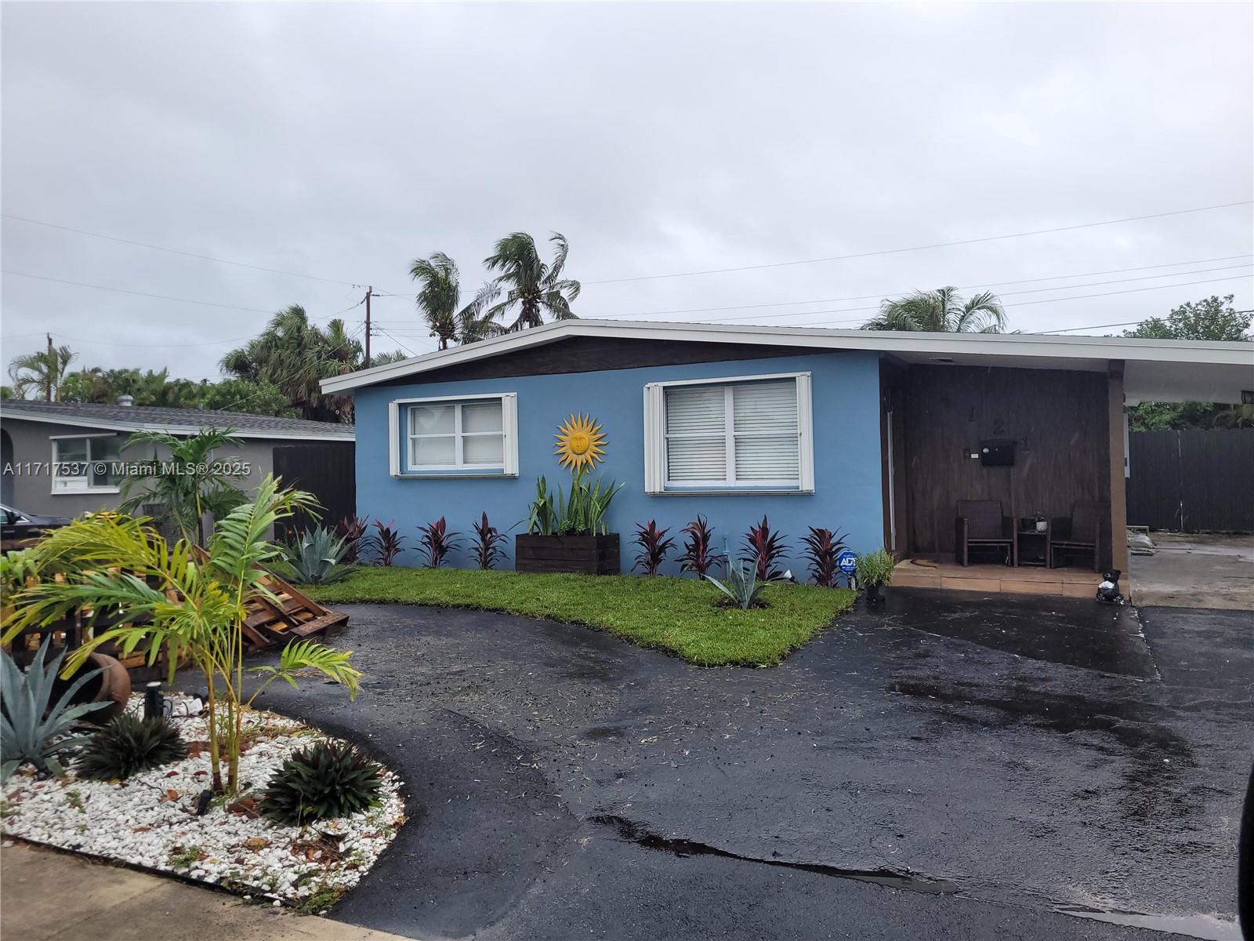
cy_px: 470
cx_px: 627
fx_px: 942
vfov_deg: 53.1
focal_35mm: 26
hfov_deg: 67.3
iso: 40
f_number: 1.8
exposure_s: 1/332
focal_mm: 5.4
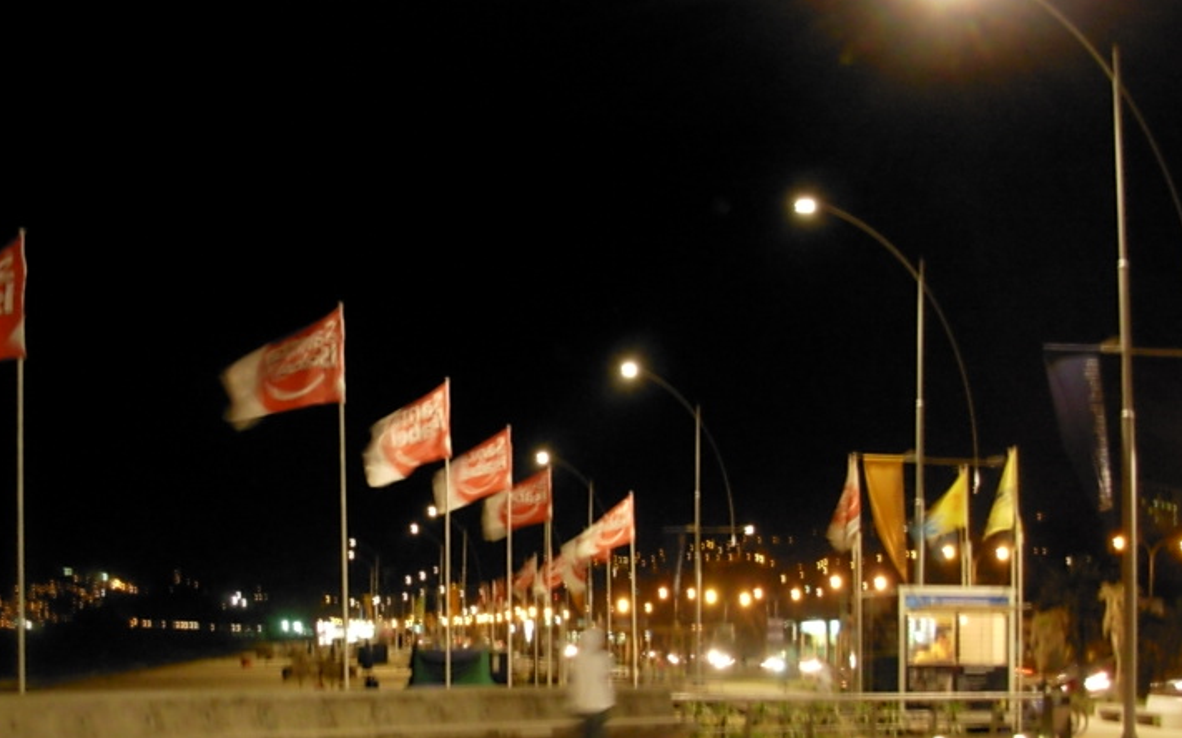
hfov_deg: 34.8
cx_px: 401
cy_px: 494
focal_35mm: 58
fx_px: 1868
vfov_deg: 22.3
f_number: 2.9
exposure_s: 1/2
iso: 130
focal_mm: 6.3
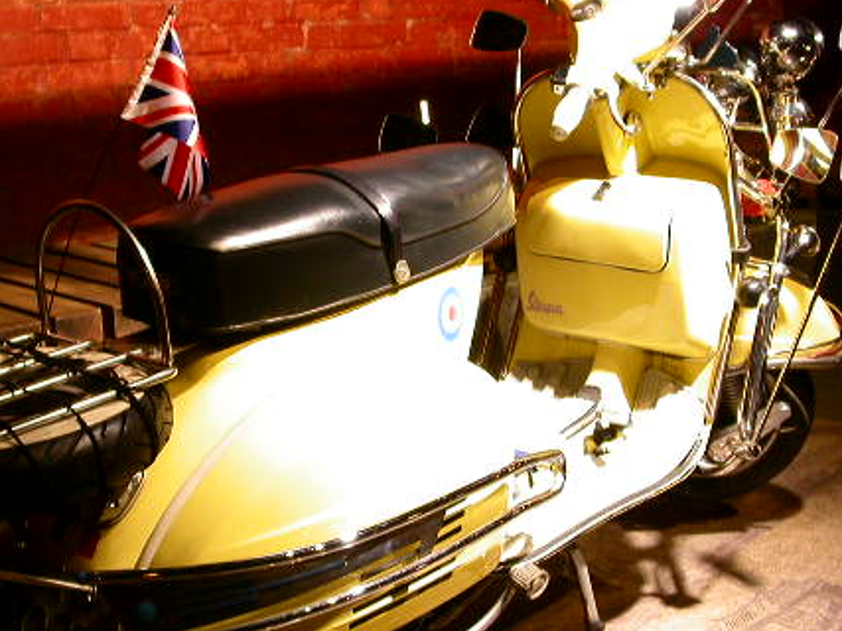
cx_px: 343
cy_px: 335
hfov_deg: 33.7
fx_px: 1386
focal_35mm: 57
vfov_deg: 25.6
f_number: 2.6
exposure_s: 1/8
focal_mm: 7.85
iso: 100
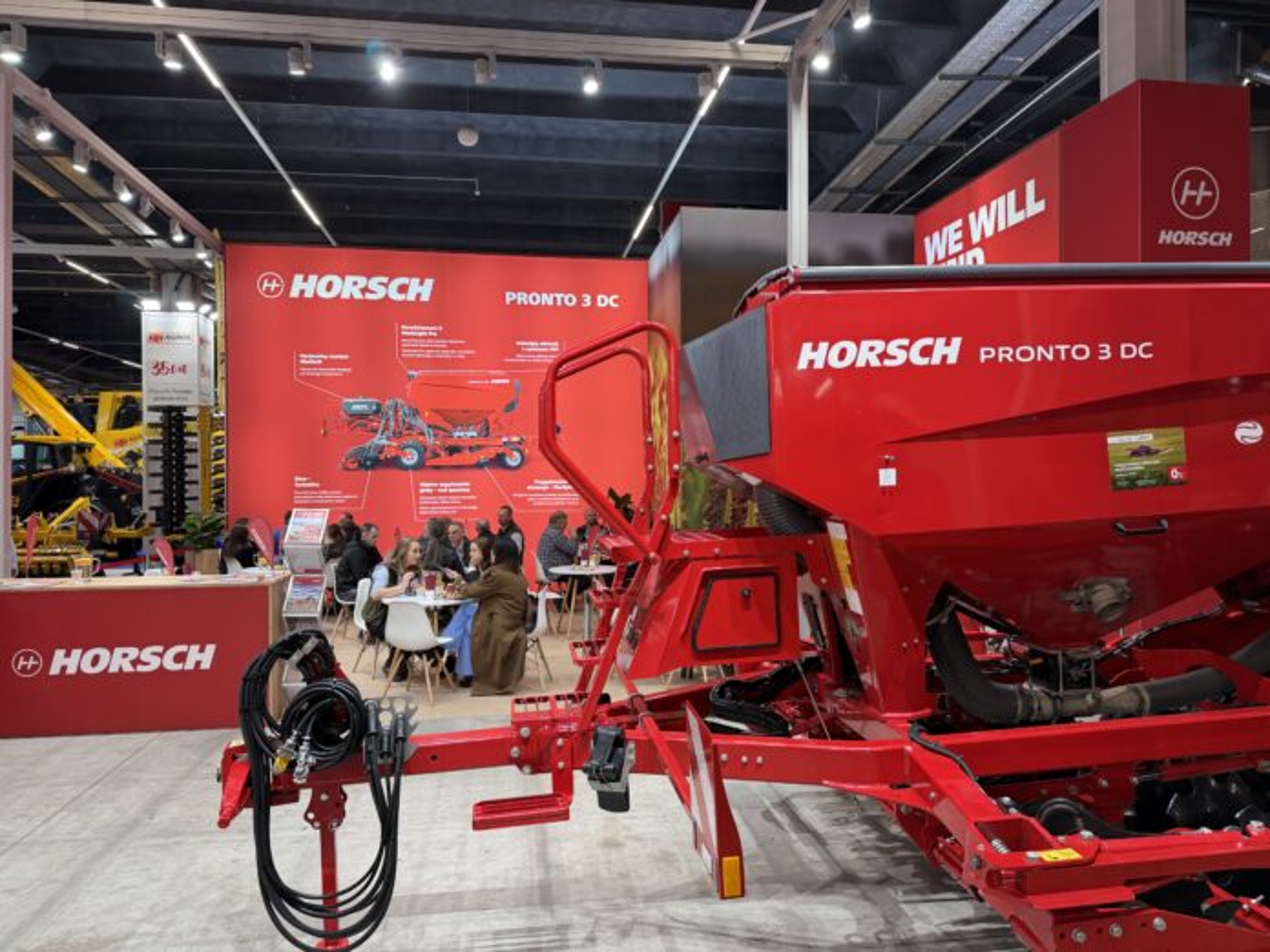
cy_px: 476
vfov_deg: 56.8
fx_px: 881
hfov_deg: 71.6
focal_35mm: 24
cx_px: 635
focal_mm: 6.76
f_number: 1.78
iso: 160
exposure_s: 1/100
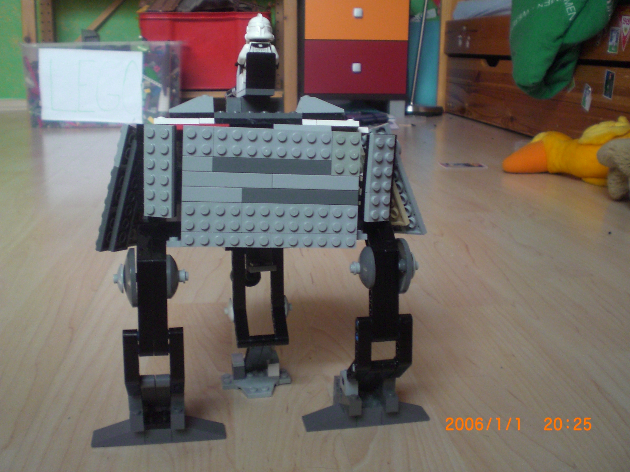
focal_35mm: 38
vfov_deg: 37.7
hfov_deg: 49.0
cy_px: 236
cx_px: 315
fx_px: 692
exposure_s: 1/80
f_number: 3.1
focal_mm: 6.3
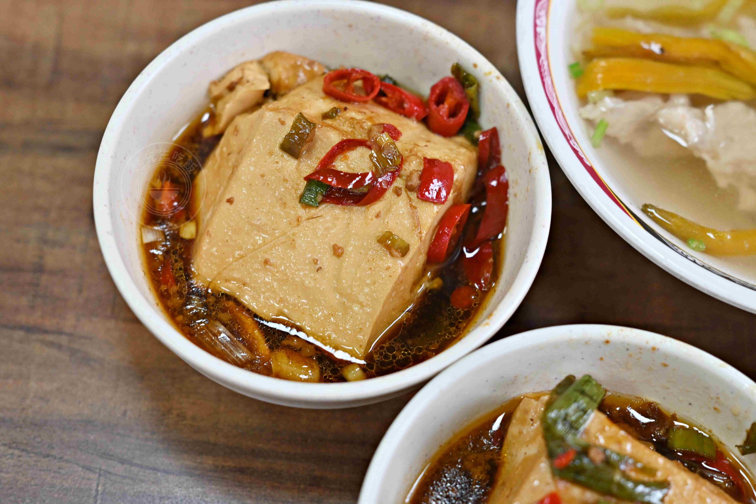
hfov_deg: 27.0
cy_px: 252
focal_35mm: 75
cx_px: 378
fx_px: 1575
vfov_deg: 18.2
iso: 500
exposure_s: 1/200
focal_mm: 50
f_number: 3.2
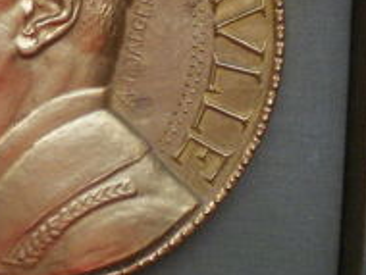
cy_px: -4
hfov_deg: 19.9
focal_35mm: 96
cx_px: 8
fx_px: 1016
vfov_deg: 15.2
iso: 250
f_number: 3.1
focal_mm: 6.3
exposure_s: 1/50
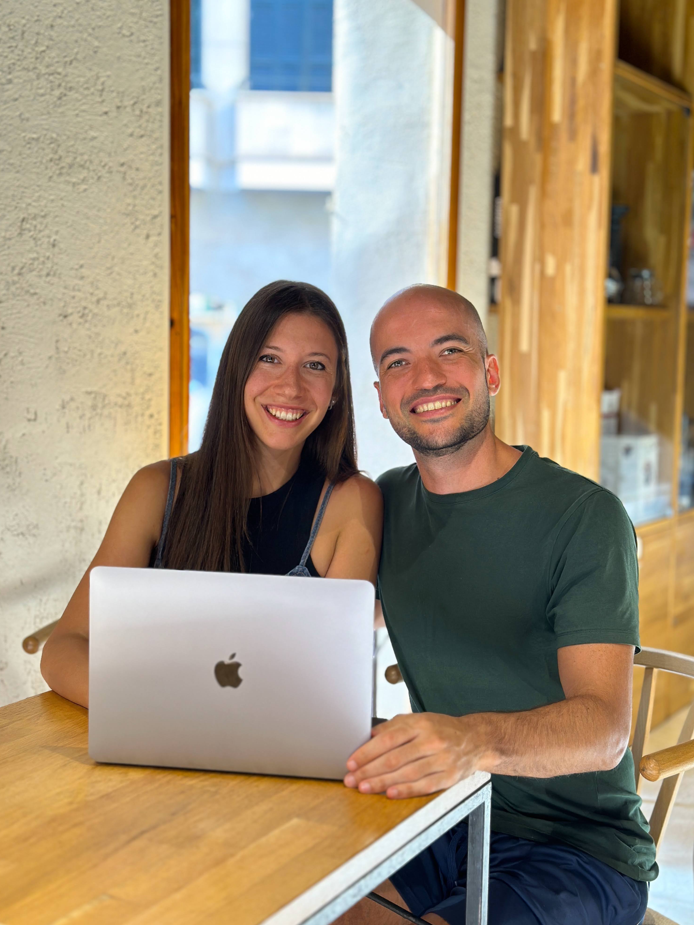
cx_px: 340
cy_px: 461
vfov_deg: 38.9
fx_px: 1310
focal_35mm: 49
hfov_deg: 29.7
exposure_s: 1/100
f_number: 1.78
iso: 64
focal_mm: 6.86
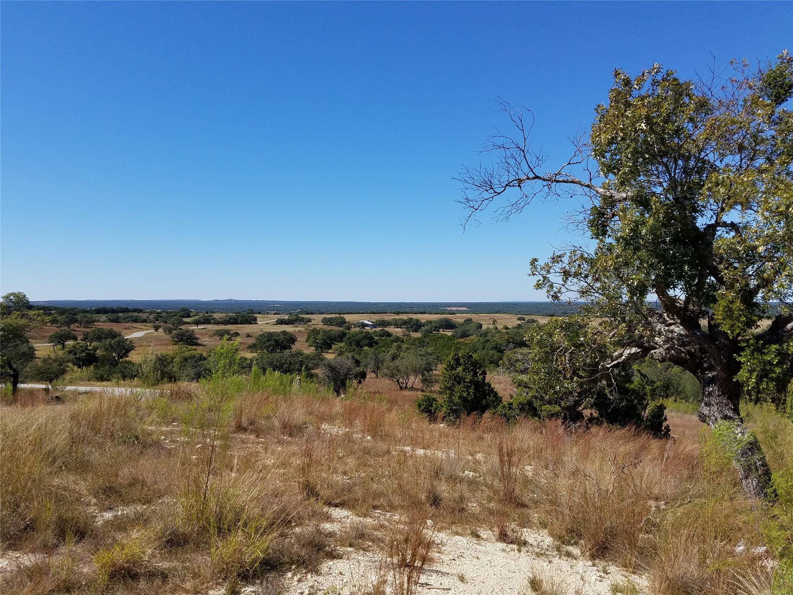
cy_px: 298
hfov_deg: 67.3
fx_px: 596
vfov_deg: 53.1
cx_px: 396
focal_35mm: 26
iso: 50
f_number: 1.7
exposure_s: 1/3184
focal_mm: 4.2
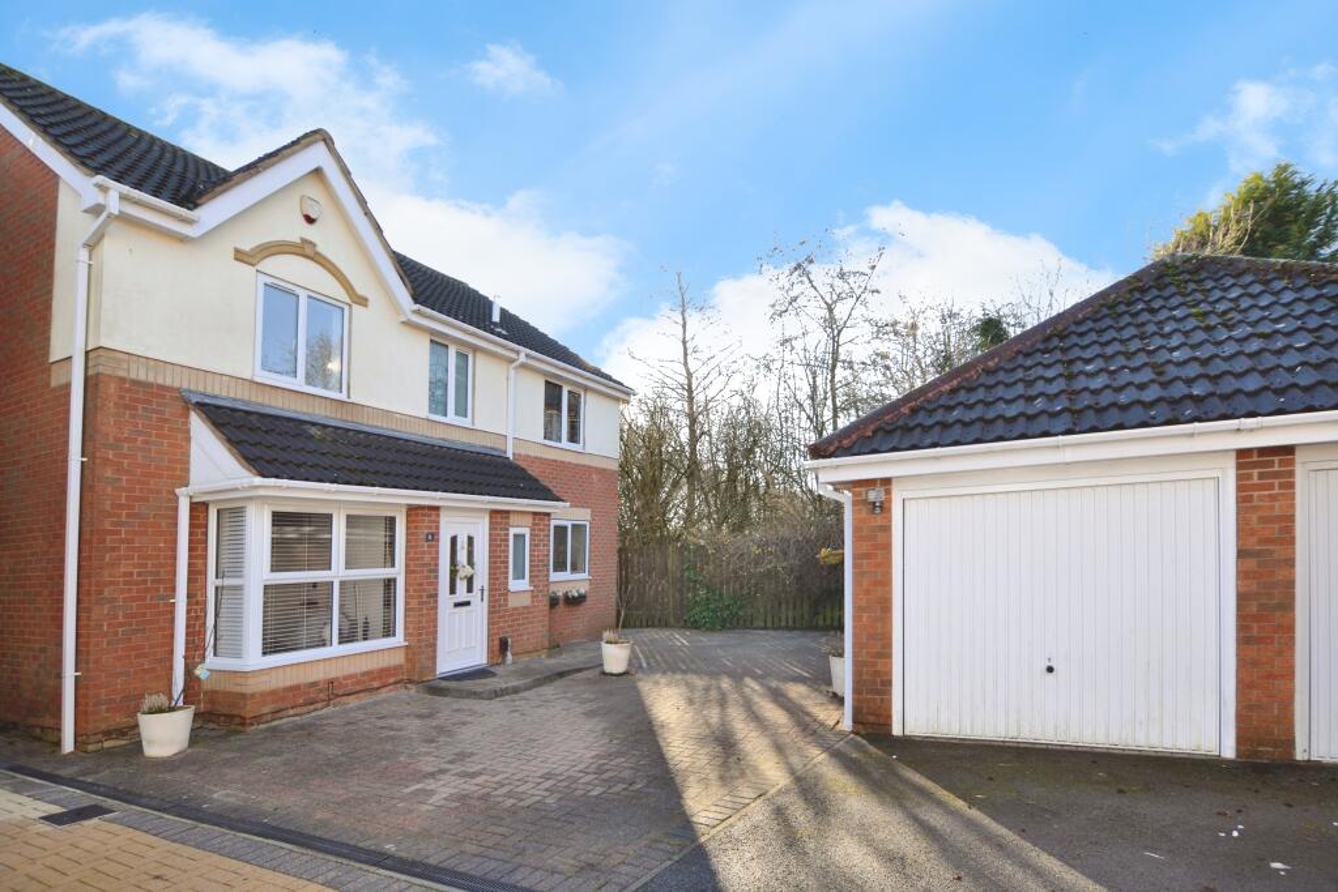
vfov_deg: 72.1
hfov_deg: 95.0
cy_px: 446
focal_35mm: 16
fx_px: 613
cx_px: 669
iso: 100
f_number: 4
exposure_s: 1/160
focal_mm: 11
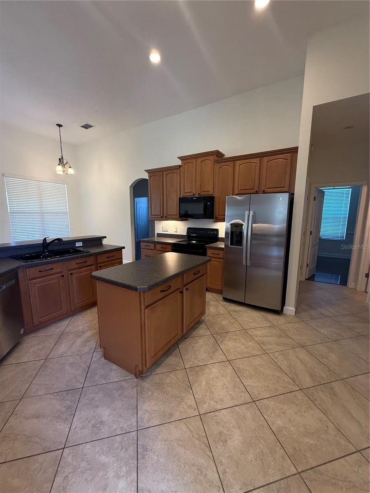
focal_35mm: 14
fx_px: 200
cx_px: 185
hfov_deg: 85.7
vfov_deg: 102.1
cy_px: 246
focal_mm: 2.22
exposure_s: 1/60
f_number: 2.2
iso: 320
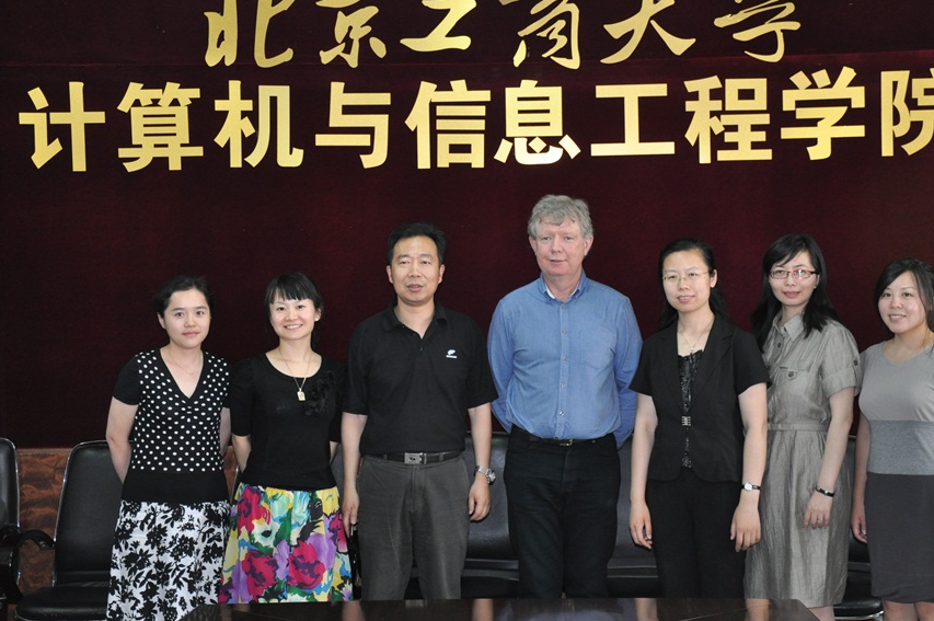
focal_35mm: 72
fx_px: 1866
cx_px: 523
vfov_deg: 18.9
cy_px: 330
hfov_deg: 28.1
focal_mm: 40
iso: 800
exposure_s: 1/60
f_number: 4.5
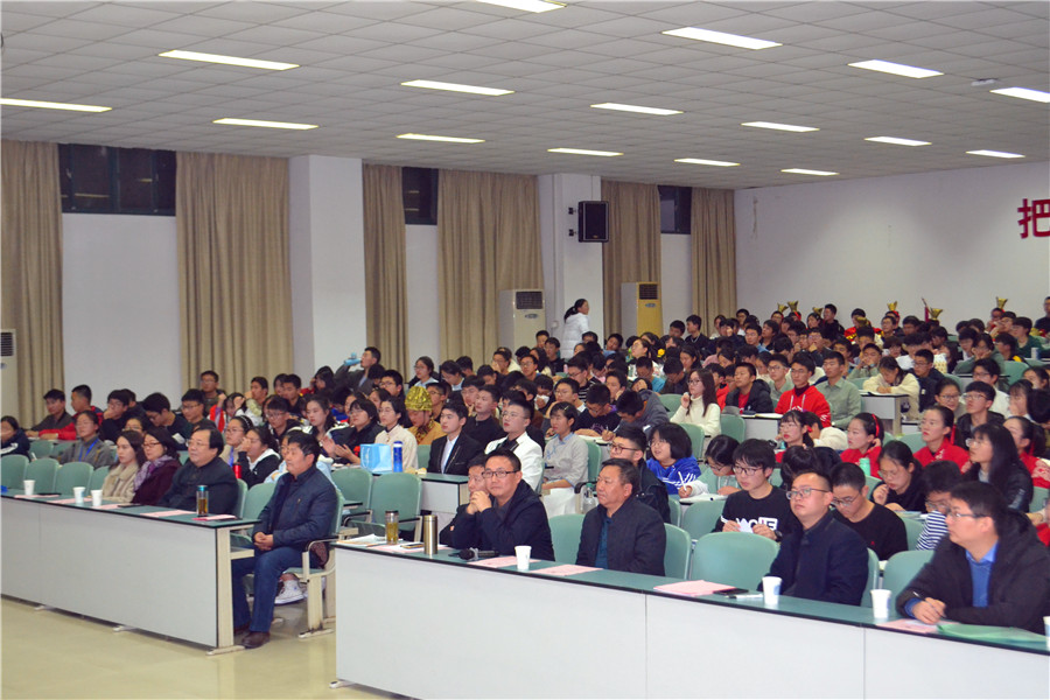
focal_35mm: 51
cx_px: 525
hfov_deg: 38.9
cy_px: 350
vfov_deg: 26.5
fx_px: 1487
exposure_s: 1/60
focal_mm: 34
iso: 2200
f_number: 5
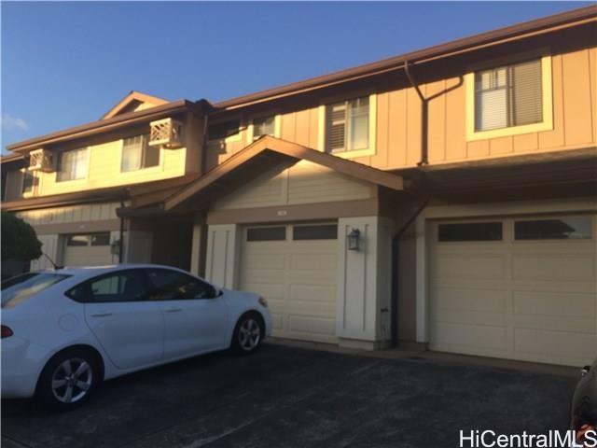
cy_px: 224
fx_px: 500
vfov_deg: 48.2
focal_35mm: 29
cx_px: 298
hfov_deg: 61.7
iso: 32
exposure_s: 1/746
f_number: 2.2
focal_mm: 4.15
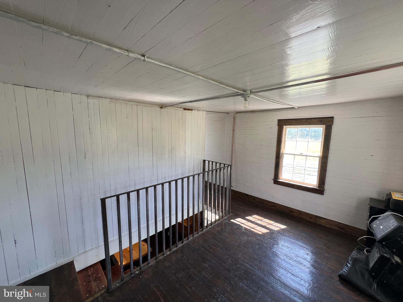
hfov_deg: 106.2
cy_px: 151
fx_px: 151
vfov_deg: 89.9
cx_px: 202
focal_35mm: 13
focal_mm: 1.57
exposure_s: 1/99
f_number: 1.8
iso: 80
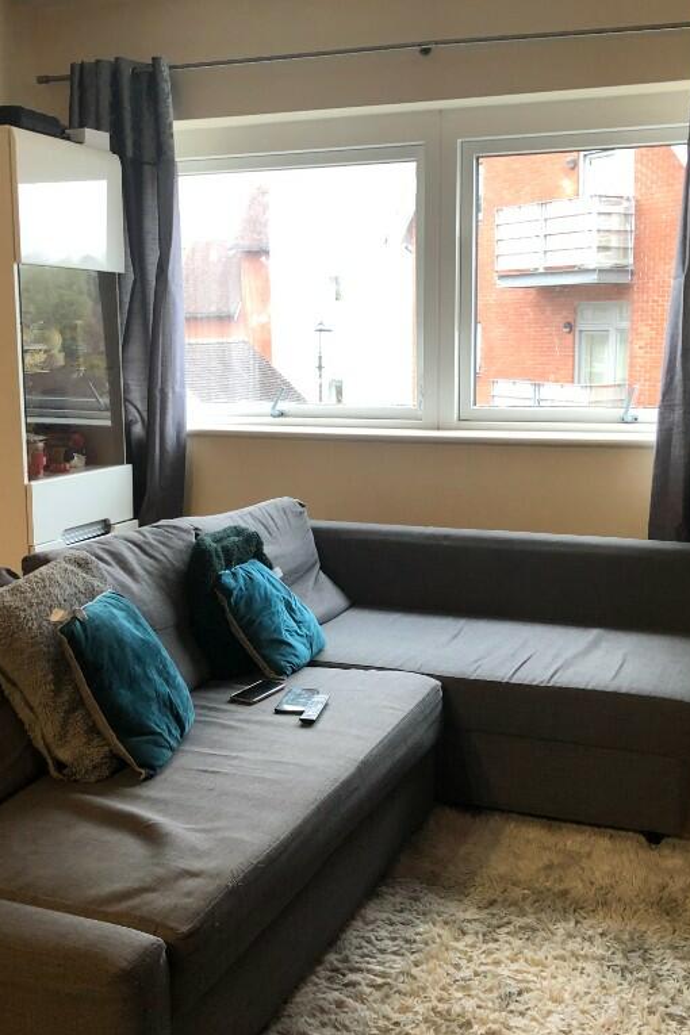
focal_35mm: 39
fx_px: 1121
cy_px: 518
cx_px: 357
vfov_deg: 49.6
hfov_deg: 34.2
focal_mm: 3.99
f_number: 1.8
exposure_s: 1/30
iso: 40
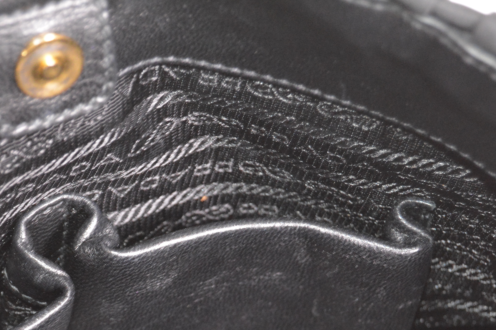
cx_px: 154
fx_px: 2121
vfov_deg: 8.9
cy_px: 302
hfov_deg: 13.3
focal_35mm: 154
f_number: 5.6
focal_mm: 55
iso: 3200
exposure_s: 1/60
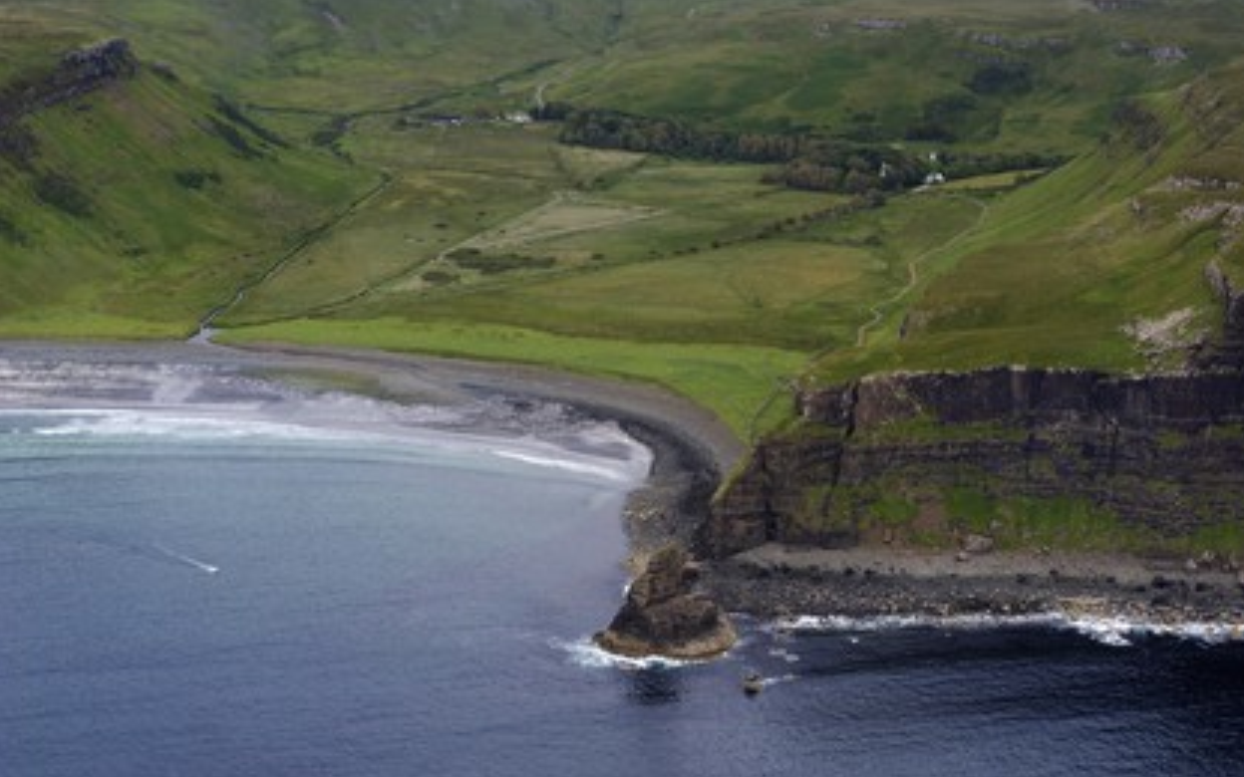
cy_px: 386
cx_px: 625
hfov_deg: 28.6
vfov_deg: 18.1
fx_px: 2441
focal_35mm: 72
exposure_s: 1/800
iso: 800
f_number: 9
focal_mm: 70
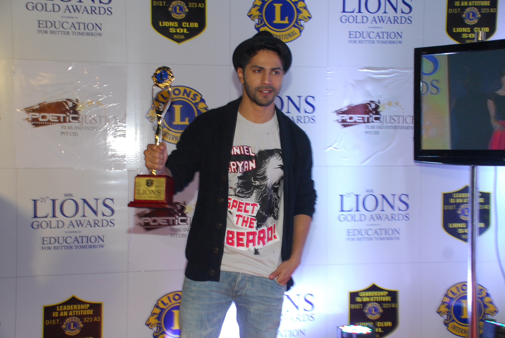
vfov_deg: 28.1
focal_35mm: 48
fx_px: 674
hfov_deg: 41.1
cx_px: 252
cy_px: 169
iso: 640
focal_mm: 32
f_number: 4.2
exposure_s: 1/125
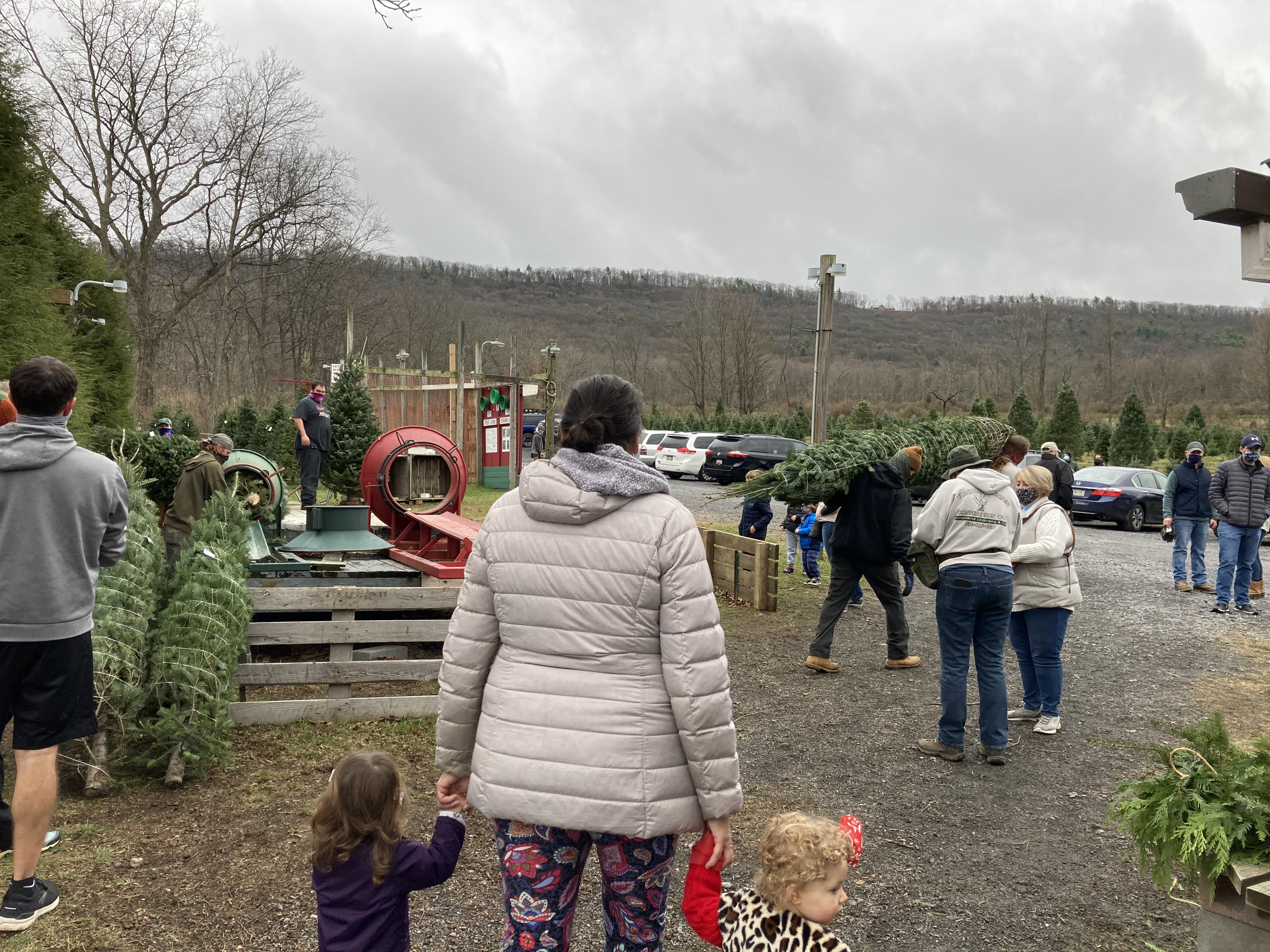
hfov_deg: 63.4
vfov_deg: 49.7
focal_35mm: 28
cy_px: 476
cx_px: 635
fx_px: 1027
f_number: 1.8
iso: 20
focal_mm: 3.99
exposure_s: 1/271
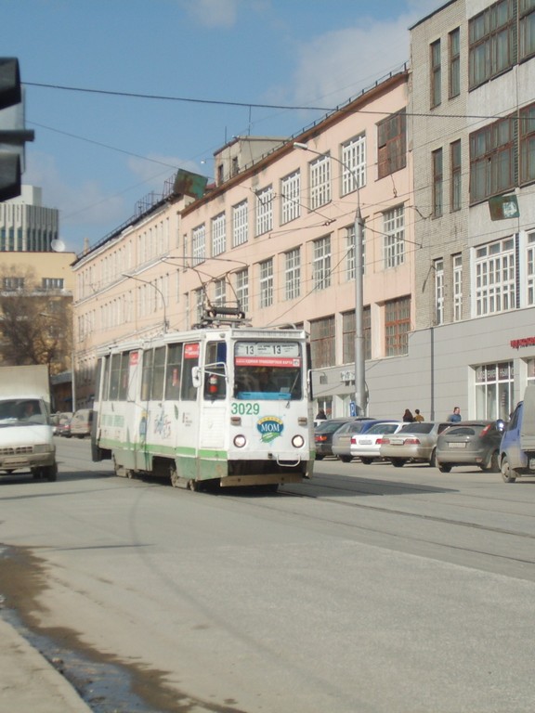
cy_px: 356
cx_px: 268
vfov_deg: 27.0
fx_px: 1484
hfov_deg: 20.4
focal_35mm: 72
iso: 50
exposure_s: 1/180
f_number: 9.8
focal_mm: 12
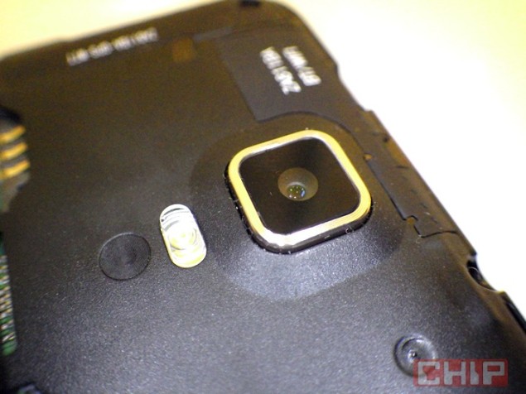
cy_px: 197
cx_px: 263
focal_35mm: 31
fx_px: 471
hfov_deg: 58.4
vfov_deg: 45.4
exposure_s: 1/20
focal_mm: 5.5
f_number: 2.3
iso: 1600
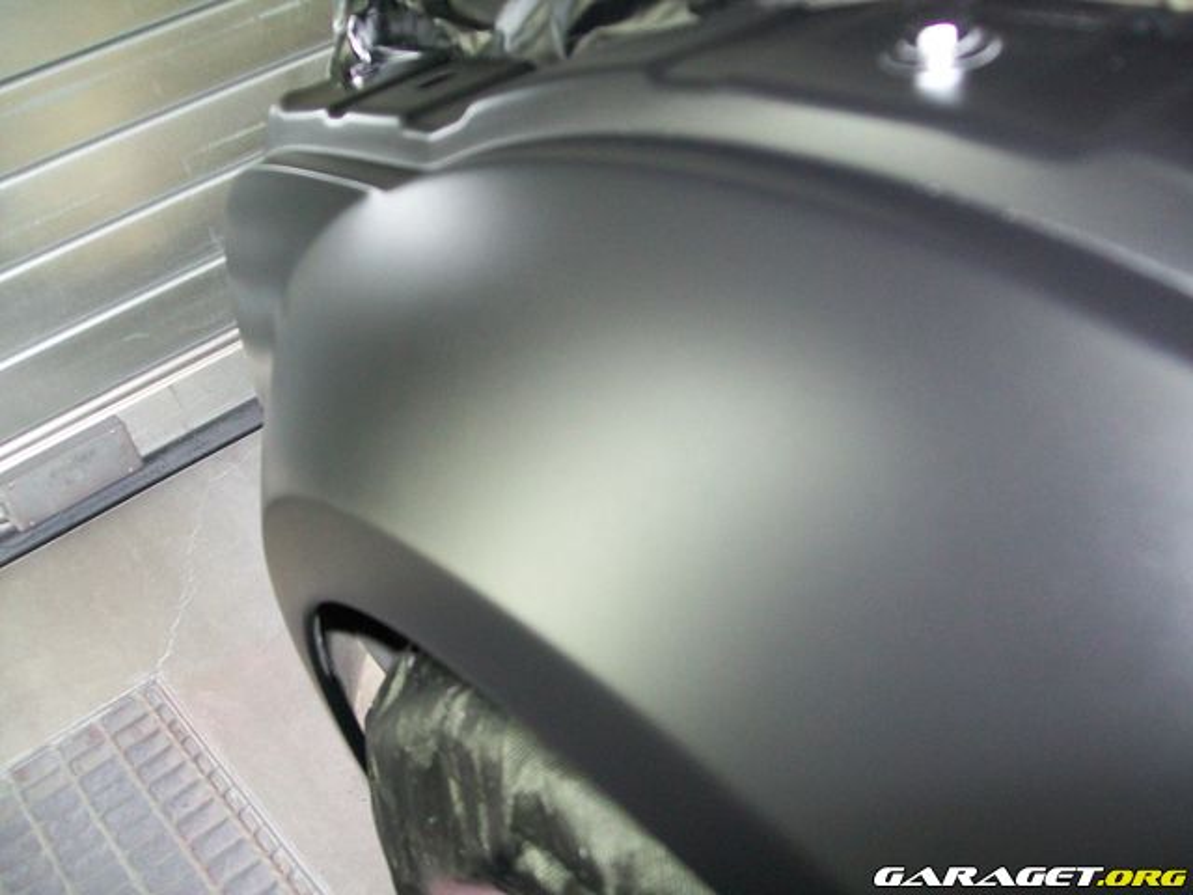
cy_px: 448
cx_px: 596
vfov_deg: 39.7
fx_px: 1241
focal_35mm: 36
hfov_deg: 51.4
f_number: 2.7
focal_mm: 6
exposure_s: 1/60
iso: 160
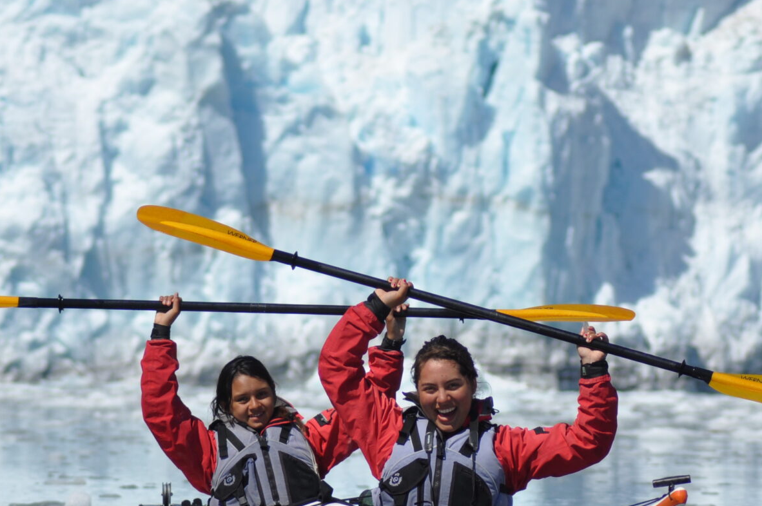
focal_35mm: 455
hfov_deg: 4.5
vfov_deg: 3.0
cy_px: 456
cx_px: 461
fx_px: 9619
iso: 200
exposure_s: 1/2000
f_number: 5.6
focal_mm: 140
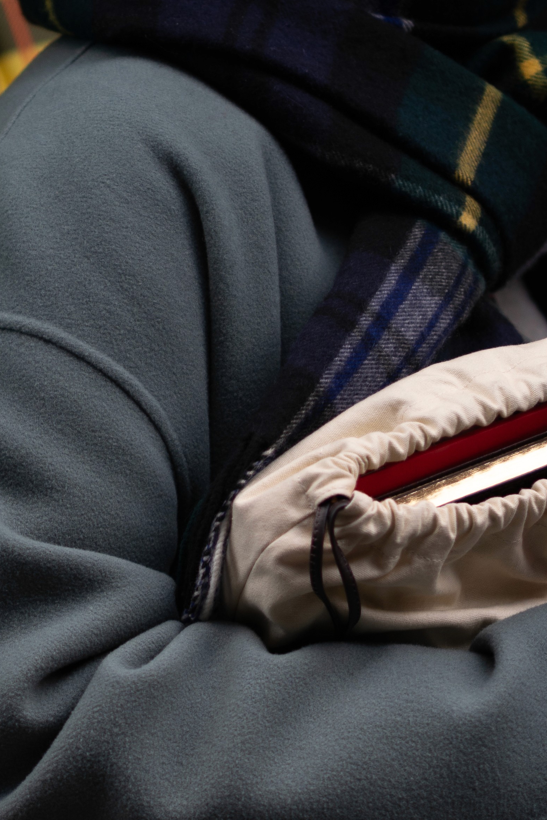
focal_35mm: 289
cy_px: 1303
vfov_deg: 7.0
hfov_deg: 4.7
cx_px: -33
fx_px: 6584
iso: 80
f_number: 1.4
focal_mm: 85
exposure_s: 1/250
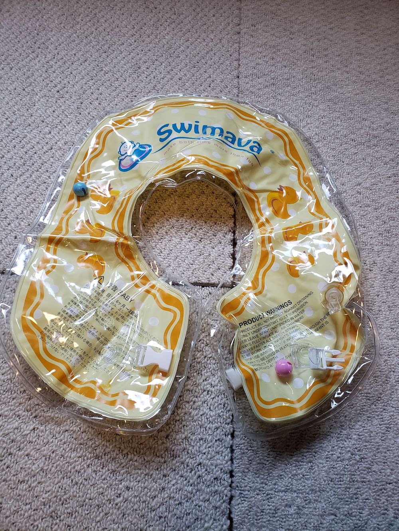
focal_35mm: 26
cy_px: 266
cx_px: 200
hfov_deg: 53.1
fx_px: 400
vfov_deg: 67.3
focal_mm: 4.3
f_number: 2.4
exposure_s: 1/25
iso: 250
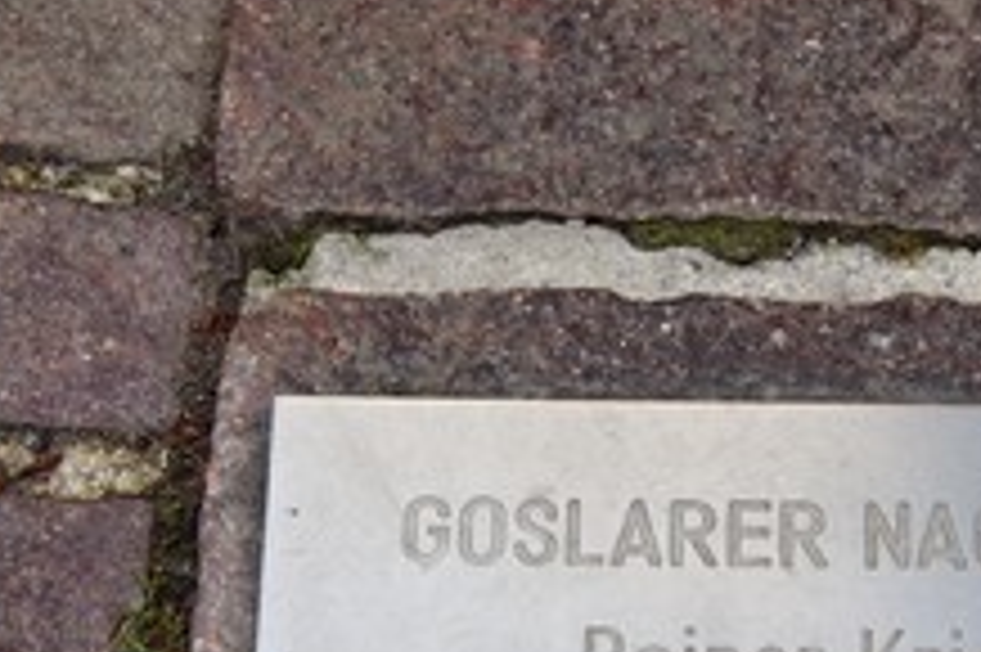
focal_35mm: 117
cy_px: 616
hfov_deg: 17.4
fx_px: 3187
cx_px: 752
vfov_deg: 11.6
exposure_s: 1/160
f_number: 8
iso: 200
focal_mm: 37
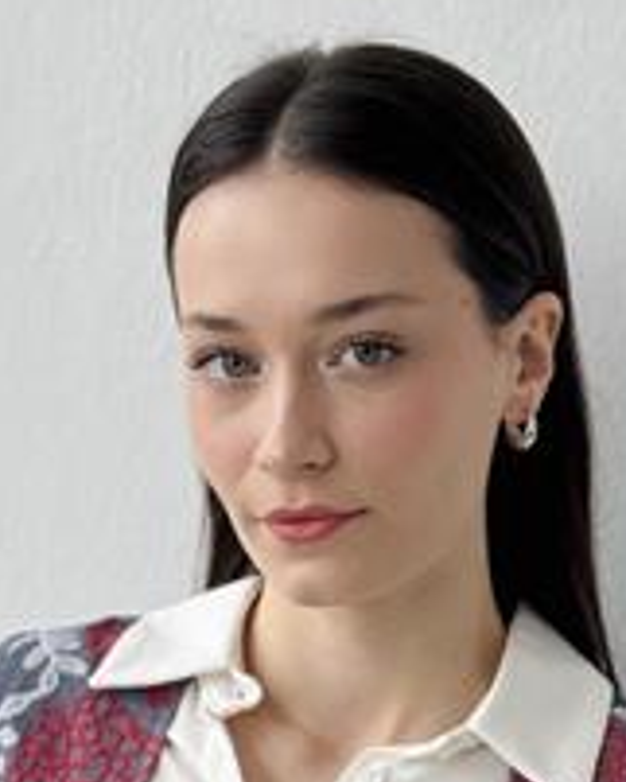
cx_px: 365
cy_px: 901
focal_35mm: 124
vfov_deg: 15.0
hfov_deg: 12.4
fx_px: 2870
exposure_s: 1/248
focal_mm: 6.76
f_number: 1.78
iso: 64
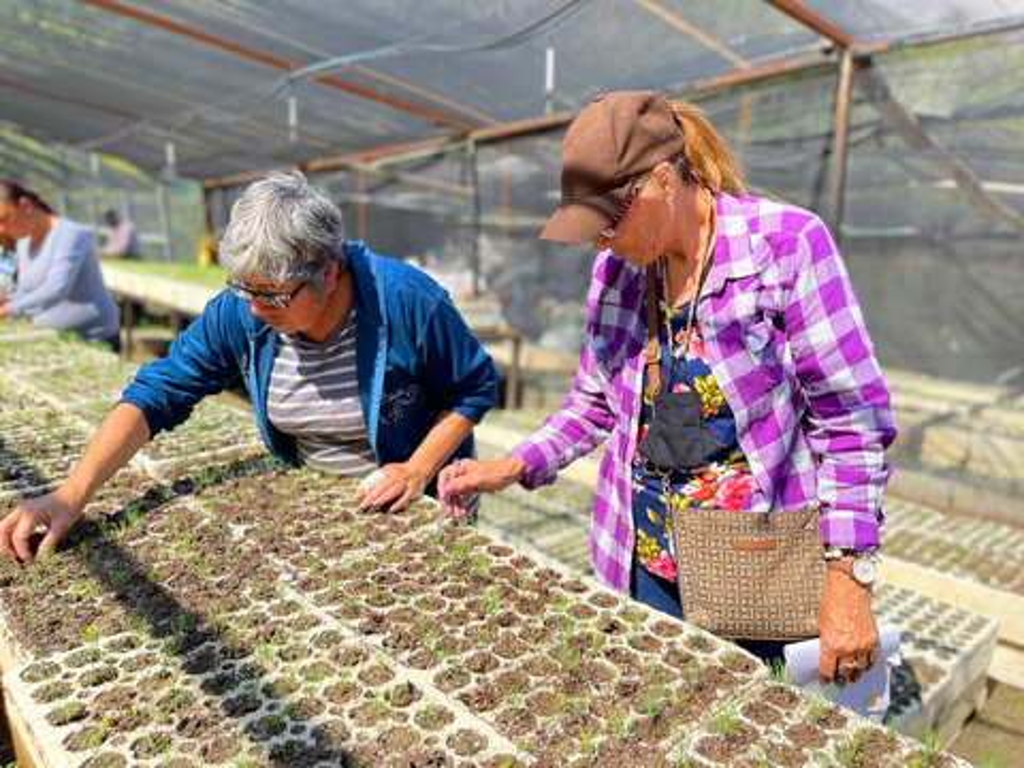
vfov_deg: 53.1
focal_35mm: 26
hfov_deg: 67.3
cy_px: 384
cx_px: 512
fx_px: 769
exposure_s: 1/1152
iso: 50
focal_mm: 5.1
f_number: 1.6
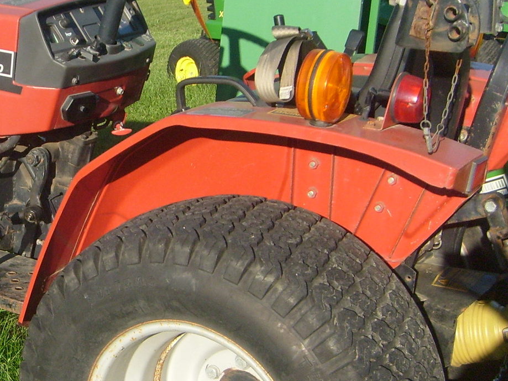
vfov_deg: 18.9
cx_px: 53
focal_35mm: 78
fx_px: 1145
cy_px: 206
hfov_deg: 24.3
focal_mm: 5.8
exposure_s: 1/180
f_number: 7.1
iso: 80
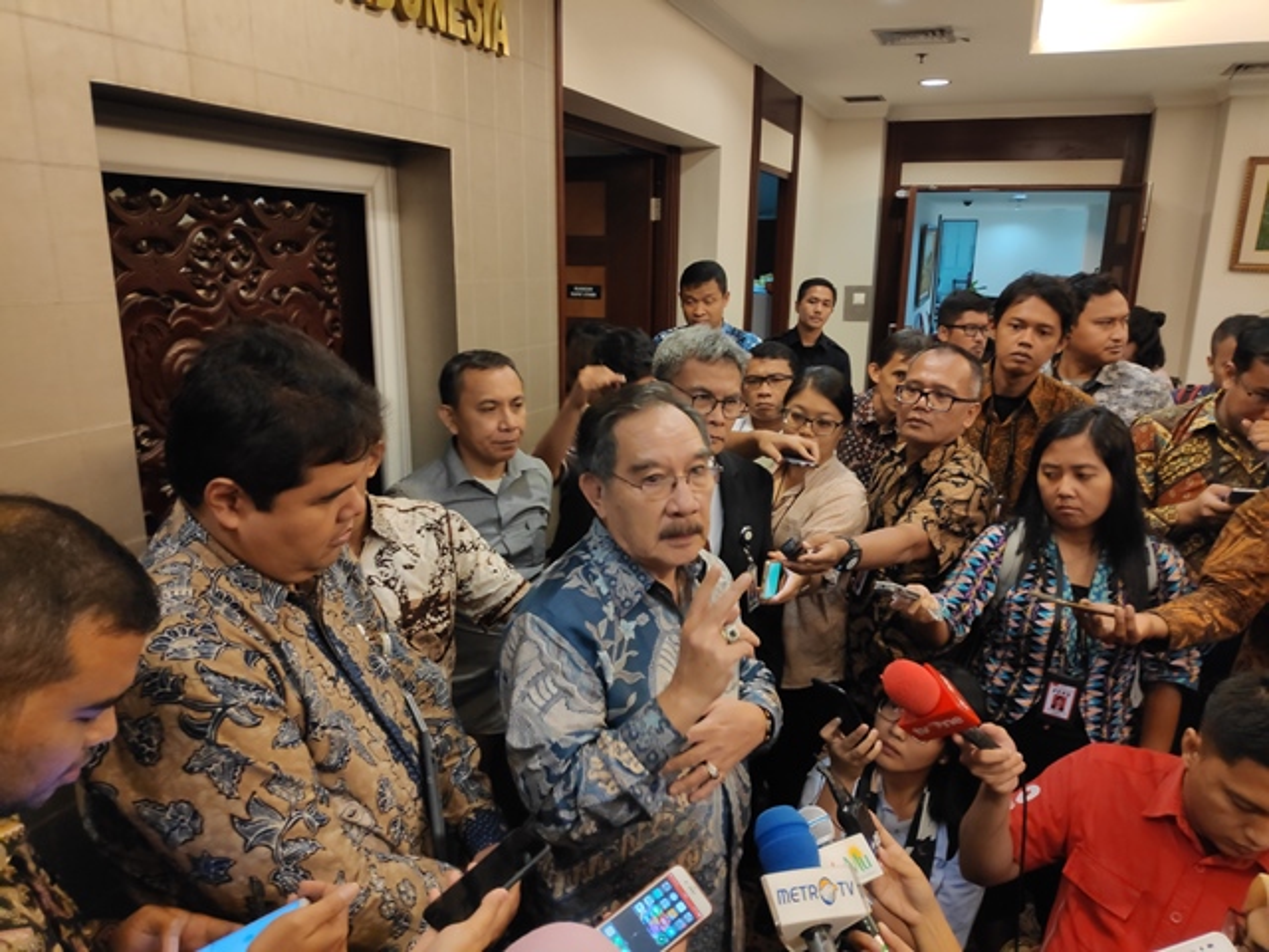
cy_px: 476
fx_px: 733
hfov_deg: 81.7
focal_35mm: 20
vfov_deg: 66.0
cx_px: 634
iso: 595
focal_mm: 3.94
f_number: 1.9
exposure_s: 1/50
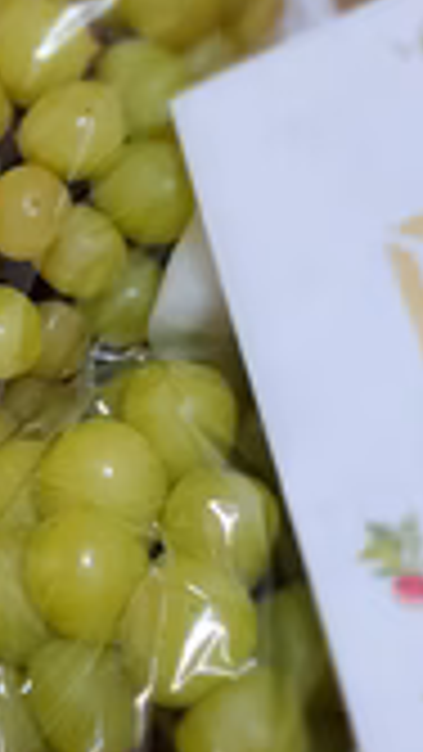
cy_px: 423
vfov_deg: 31.0
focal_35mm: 68
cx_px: -76
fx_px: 1355
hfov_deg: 17.0
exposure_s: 1/60
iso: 160
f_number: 1.5
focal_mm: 4.3
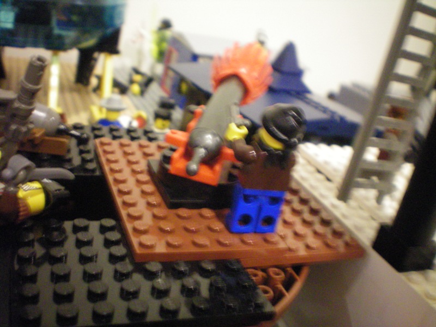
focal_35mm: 38
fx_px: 479
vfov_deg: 37.7
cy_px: 164
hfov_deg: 49.0
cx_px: 218
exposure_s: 1/8
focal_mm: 6.3
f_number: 3.1
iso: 400
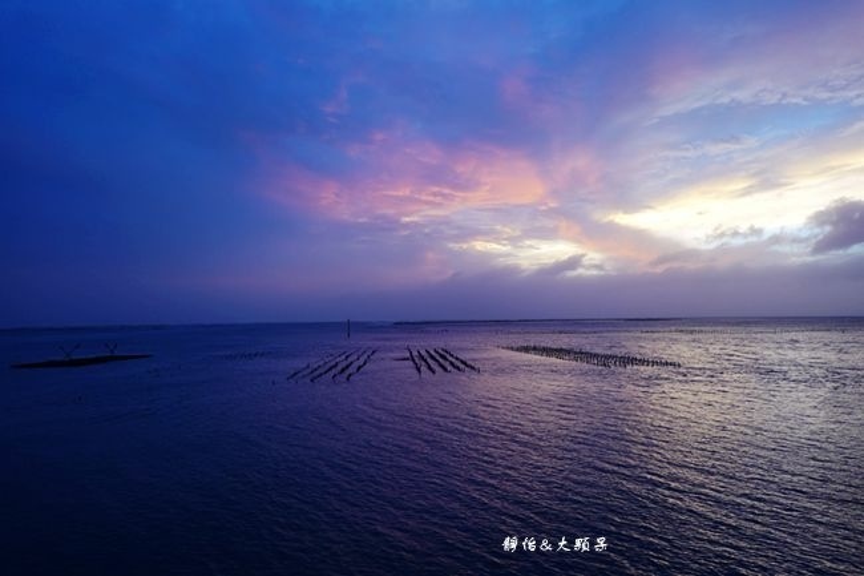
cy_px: 288
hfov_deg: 73.8
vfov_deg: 53.1
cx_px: 432
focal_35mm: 24
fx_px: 576
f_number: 2.8
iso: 160
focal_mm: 9
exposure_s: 1/30
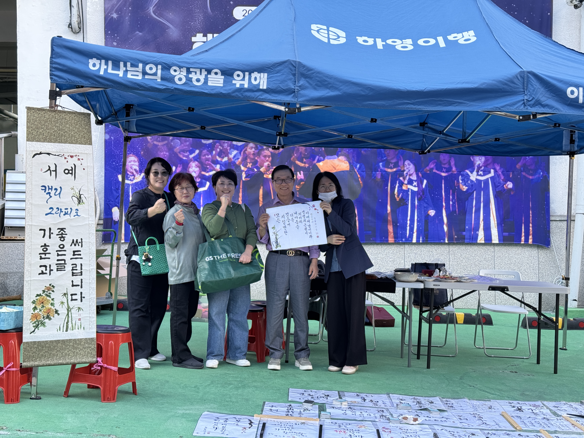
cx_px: 292
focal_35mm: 48
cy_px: 219
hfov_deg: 39.7
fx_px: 810
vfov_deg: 30.3
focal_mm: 6.76
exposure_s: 1/238
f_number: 1.78
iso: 64
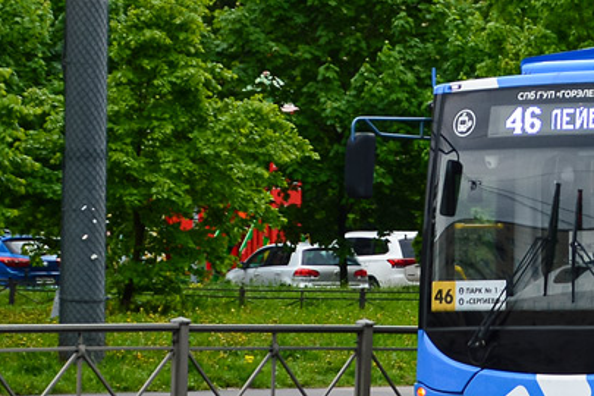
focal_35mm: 289
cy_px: 62
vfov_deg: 4.8
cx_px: 886
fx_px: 4768
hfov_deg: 7.0
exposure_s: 1/320
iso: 200
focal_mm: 52
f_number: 5.6
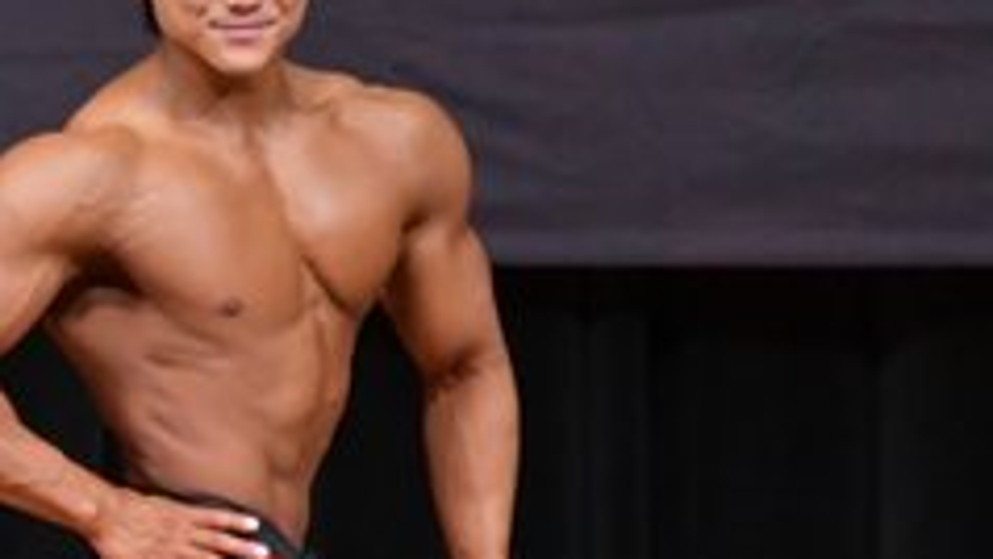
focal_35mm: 921
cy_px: 597
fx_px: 24256
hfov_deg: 2.3
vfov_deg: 1.3
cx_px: -457
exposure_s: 1/400
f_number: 5.6
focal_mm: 180
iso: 5000
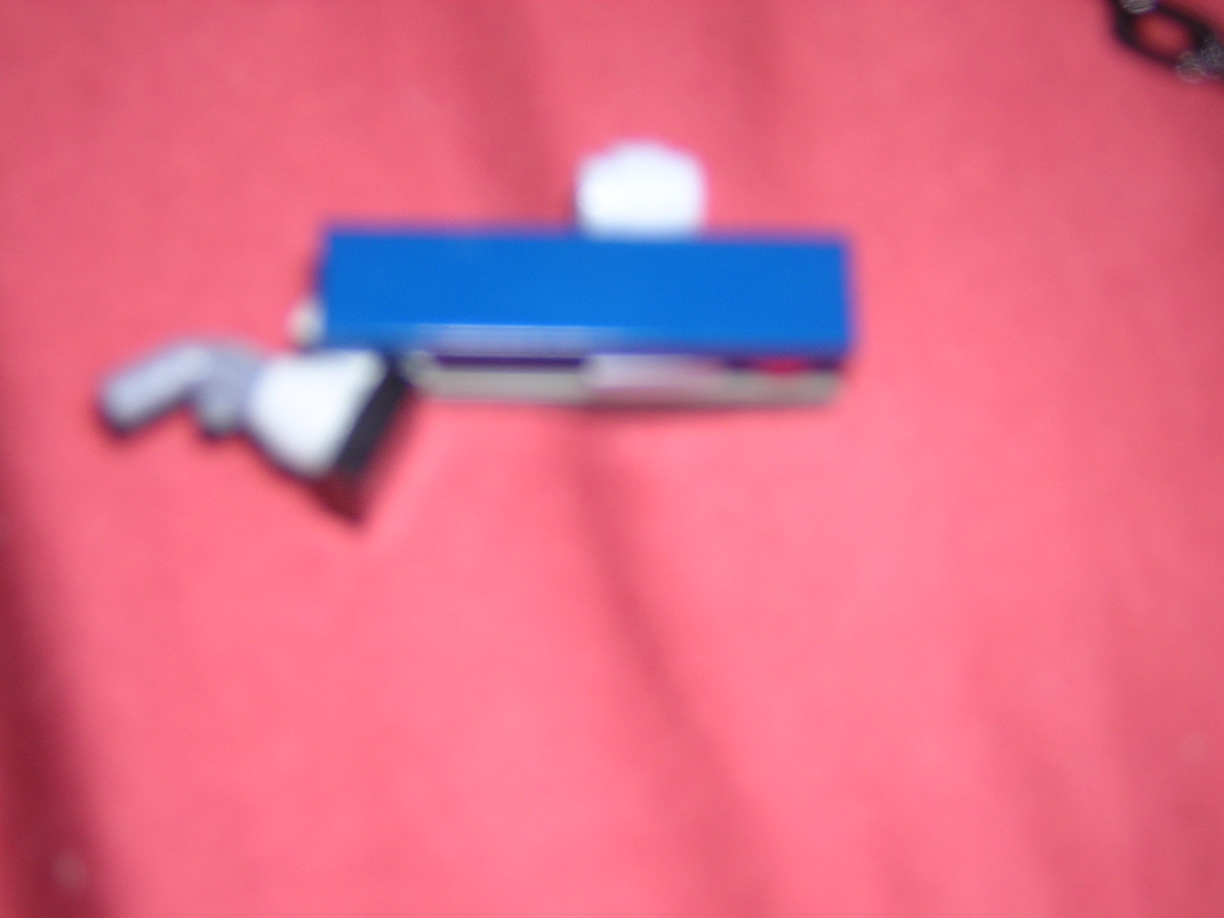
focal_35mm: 54
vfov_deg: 27.0
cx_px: 612
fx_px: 1909
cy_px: 459
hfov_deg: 35.5
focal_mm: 7.1
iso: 100
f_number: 3.2
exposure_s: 1/60.1
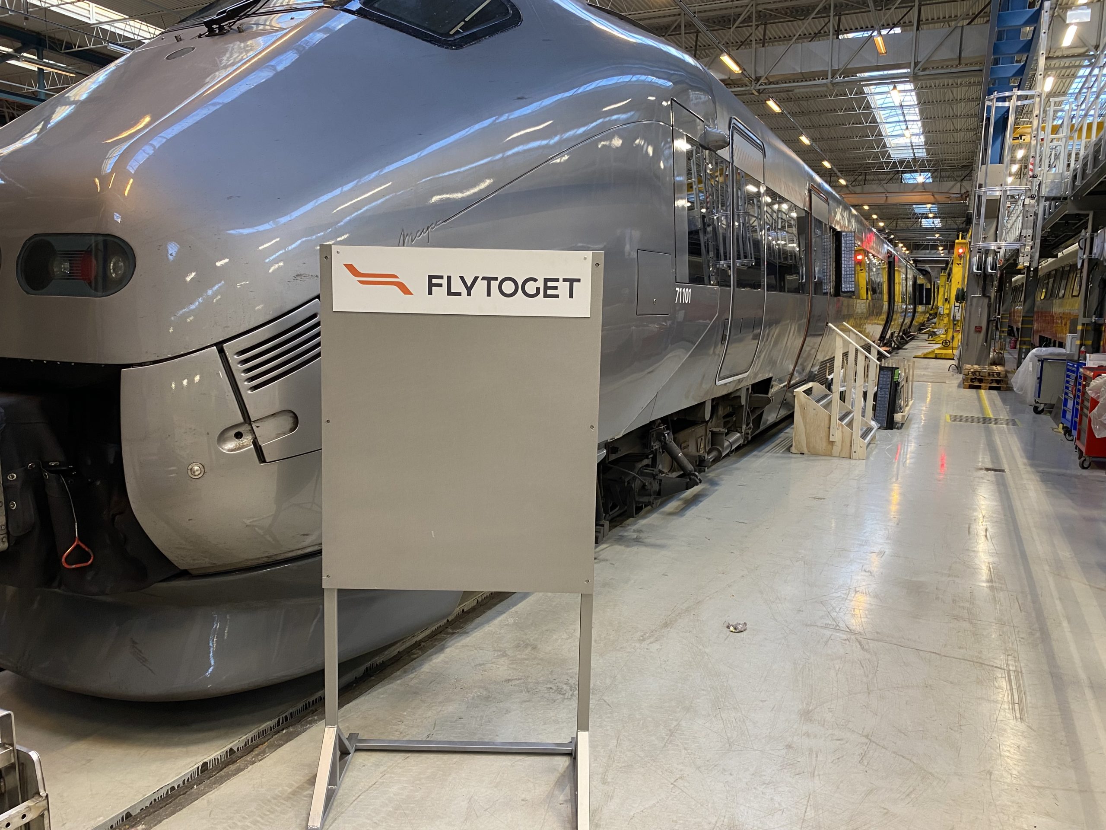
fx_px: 831
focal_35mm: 26
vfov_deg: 53.1
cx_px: 553
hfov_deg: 67.3
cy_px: 415
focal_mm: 4.25
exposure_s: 1/50
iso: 100
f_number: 1.8
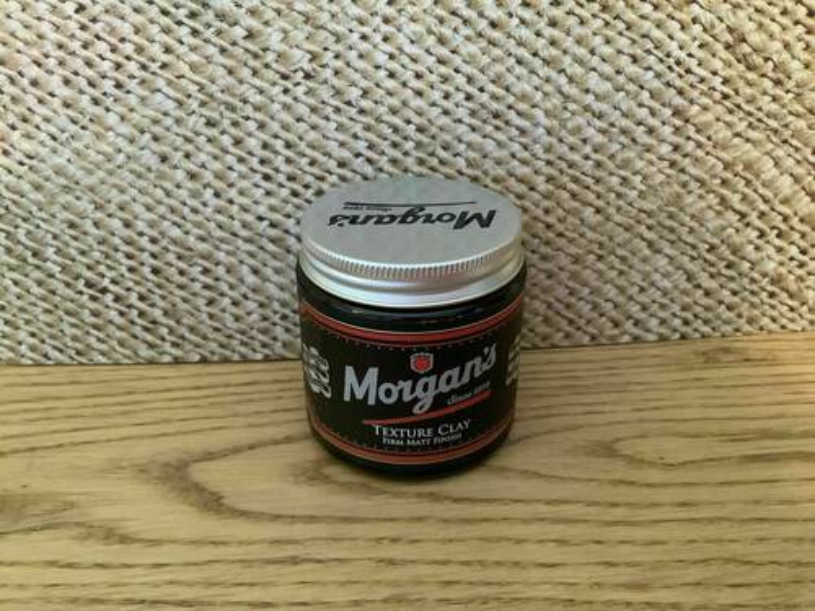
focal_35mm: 31
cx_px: 408
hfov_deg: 58.4
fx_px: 730
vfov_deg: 45.4
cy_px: 306
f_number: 2.4
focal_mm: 3.3
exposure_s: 1/25
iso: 500
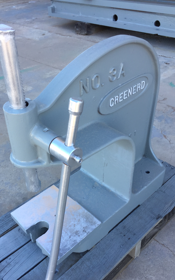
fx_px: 267
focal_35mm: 35
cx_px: 72
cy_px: 154
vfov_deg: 55.2
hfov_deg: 36.2
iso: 32
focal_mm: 4.15
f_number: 2.2
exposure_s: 1/158
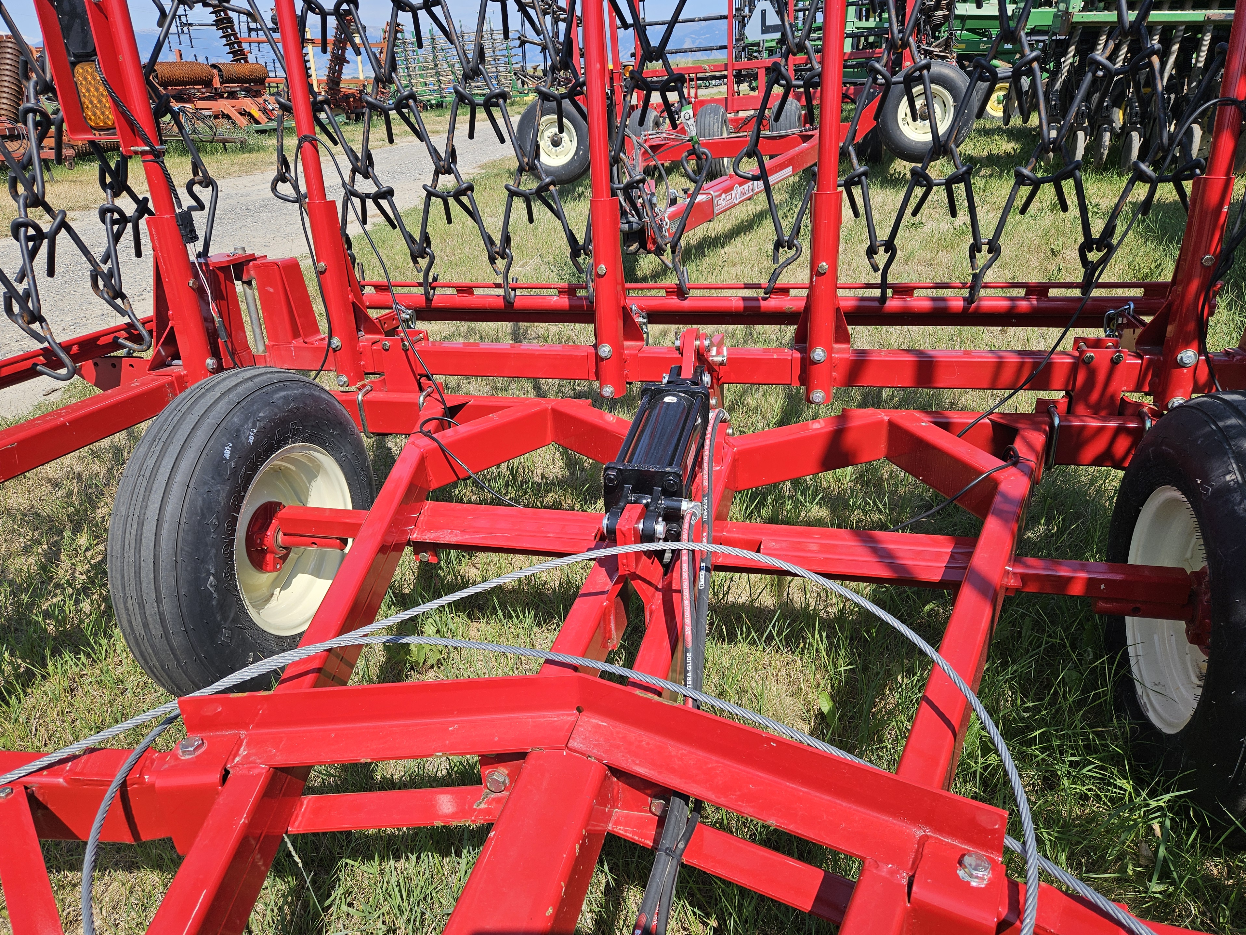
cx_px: 624
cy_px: 450
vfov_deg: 56.8
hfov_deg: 71.6
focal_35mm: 24
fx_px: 864
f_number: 1.8
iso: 25
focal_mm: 5.4
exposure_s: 1/1700
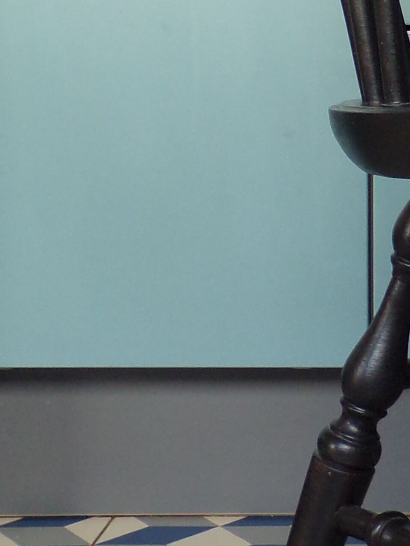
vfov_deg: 17.0
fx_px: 1816
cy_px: 106
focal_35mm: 115
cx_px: 629
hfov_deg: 12.2
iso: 165
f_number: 3.2
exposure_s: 1/34
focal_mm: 5.8
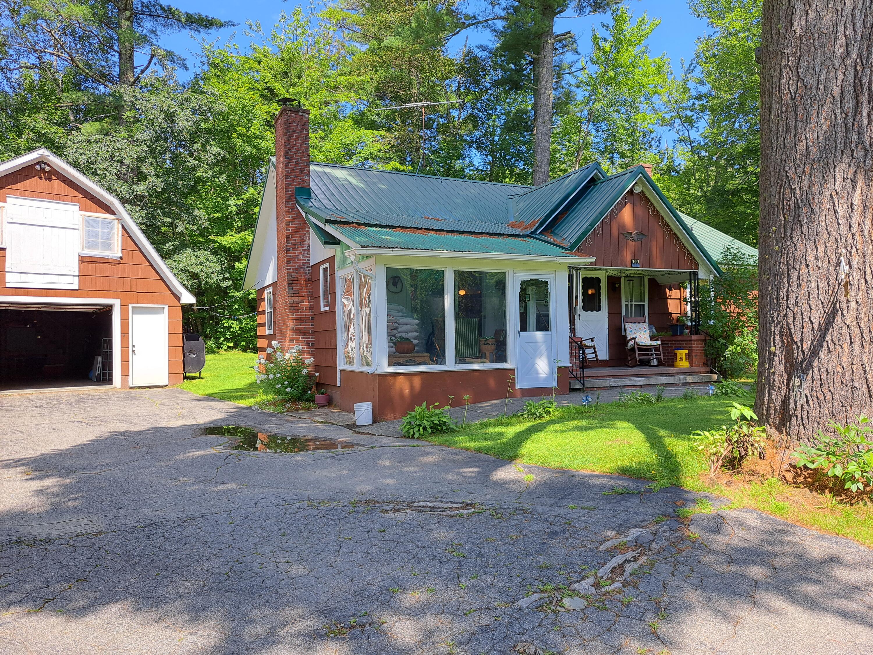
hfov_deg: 71.6
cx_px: 436
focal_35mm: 24
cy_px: 328
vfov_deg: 56.8
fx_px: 605
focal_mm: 5.23
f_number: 1.8
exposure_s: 1/599
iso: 50
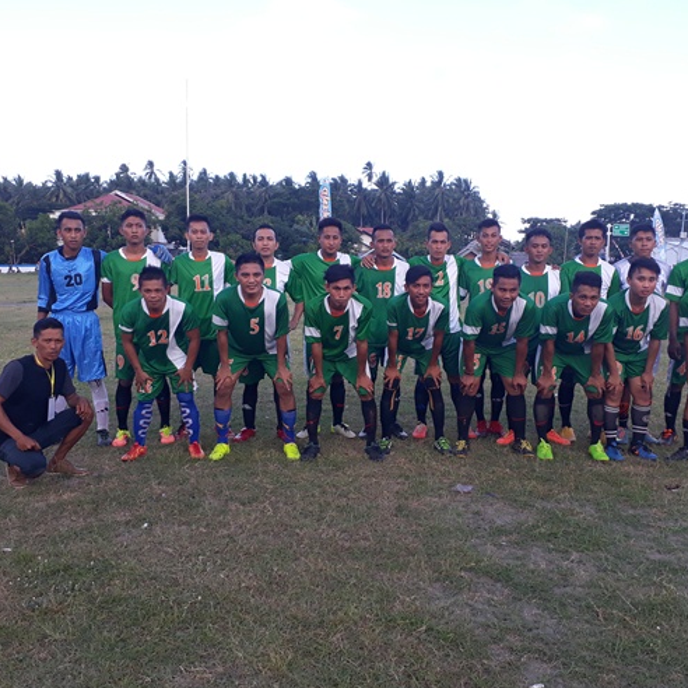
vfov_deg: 51.1
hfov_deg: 51.1
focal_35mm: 32
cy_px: 345
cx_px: 359
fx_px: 720
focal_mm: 3.6
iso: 40
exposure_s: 1/306
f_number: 1.9
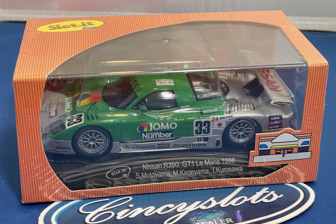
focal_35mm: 55
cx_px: 170
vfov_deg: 24.6
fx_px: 513
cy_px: 125
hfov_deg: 36.2
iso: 160
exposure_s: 1/120
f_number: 2
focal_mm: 6
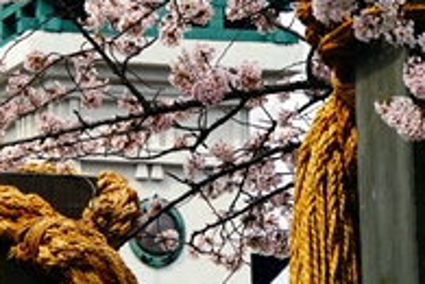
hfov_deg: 5.1
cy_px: 48
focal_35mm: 402
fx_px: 4740
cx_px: 141
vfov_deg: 3.4
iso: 100
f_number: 7.1
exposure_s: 1/320
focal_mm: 130.5
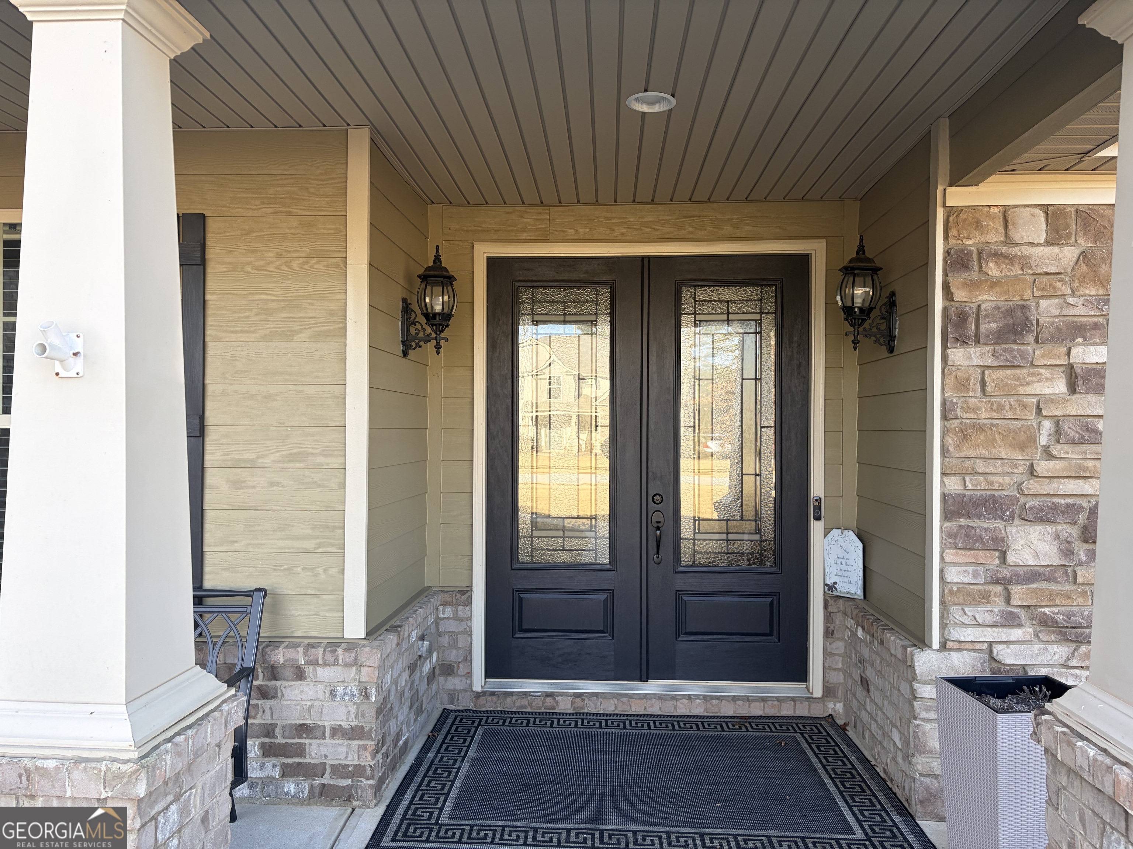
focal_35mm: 26
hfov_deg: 67.3
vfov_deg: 53.1
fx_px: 851
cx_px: 566
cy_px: 424
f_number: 1.6
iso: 40
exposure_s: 1/186
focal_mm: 5.96
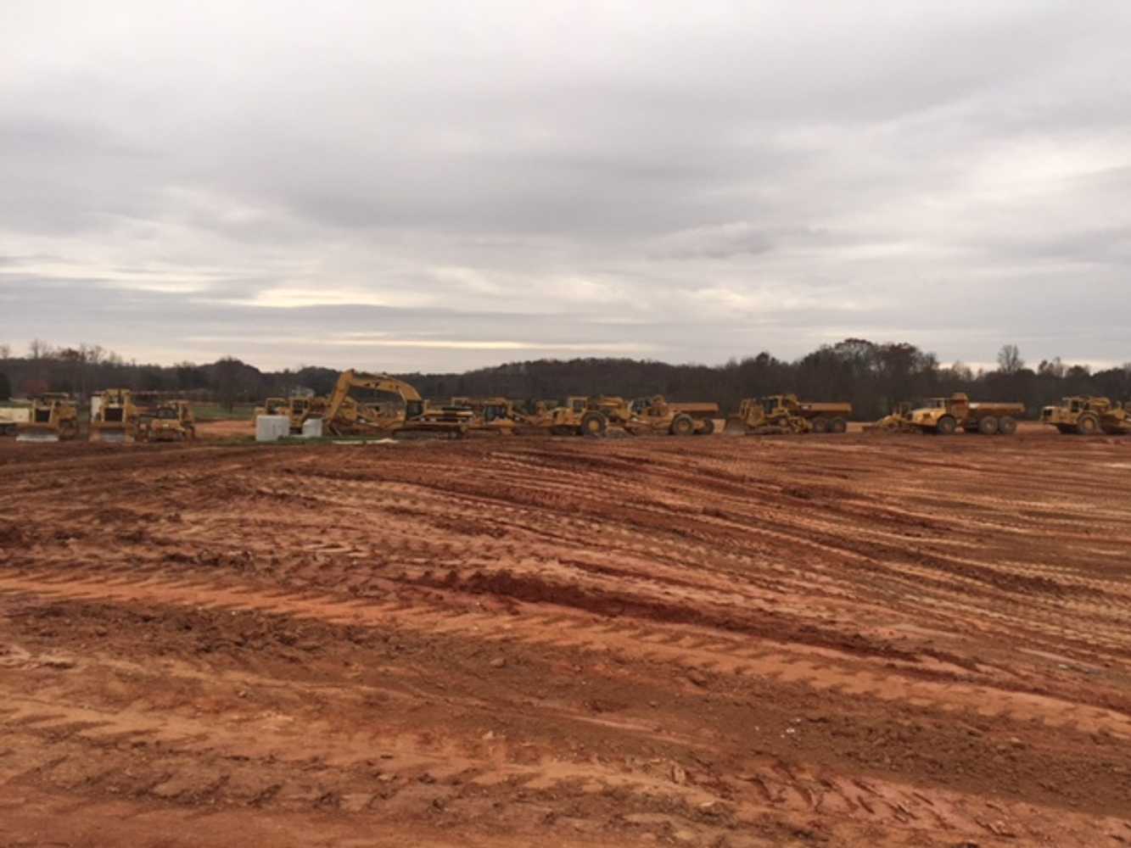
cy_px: 424
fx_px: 948
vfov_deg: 48.2
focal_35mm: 29
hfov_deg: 61.7
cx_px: 566
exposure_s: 1/682
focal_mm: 4.15
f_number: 2.2
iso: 32
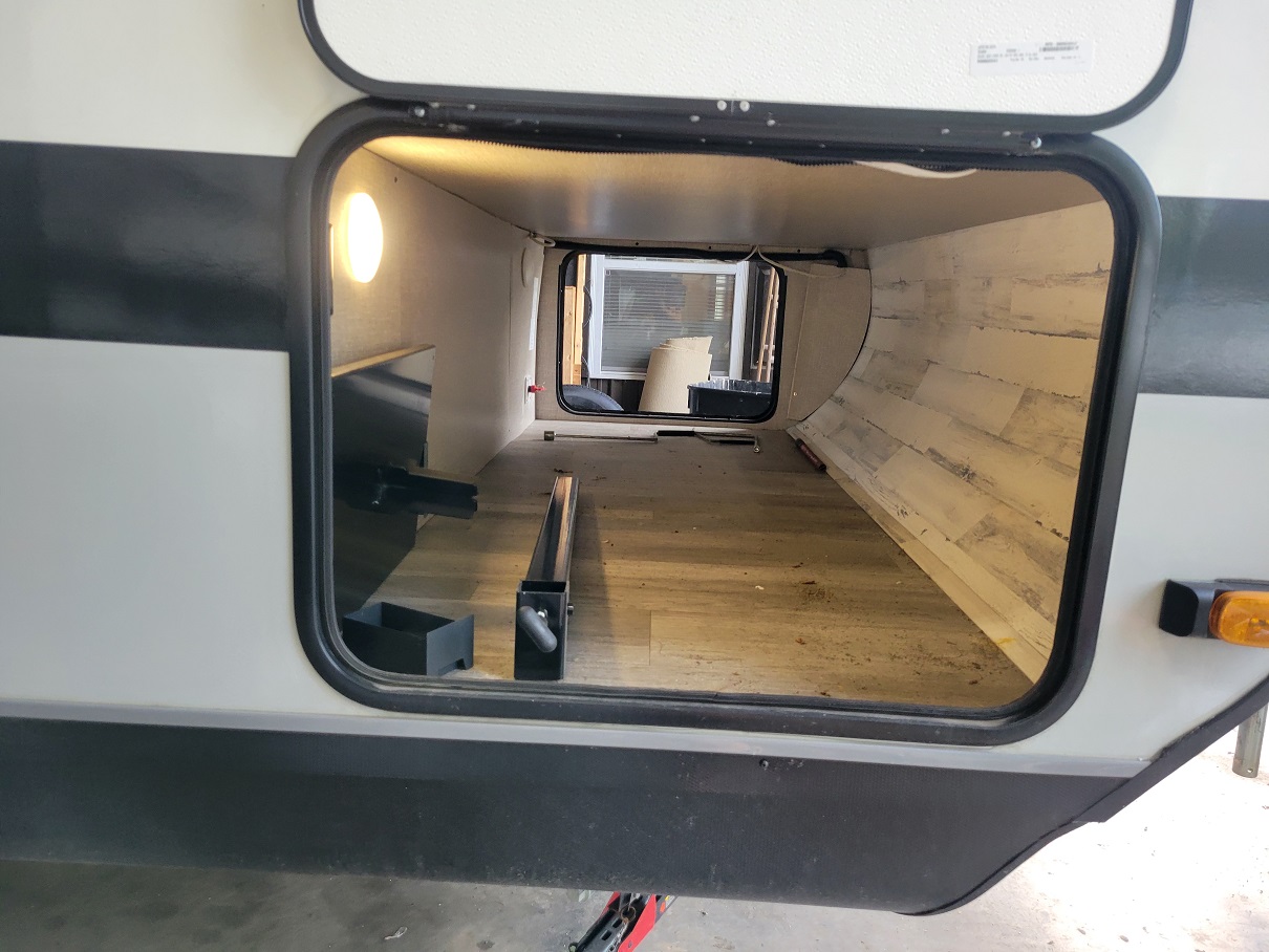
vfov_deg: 53.1
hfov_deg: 67.3
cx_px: 634
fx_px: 953
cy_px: 476
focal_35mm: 26
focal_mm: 5.4
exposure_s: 1/120
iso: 160
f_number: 1.8
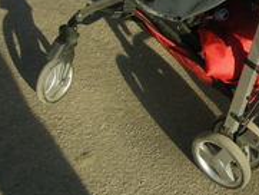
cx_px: 311
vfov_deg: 16.8
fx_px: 651
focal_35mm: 87
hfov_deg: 21.0
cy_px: 23
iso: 50
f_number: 2.8
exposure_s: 1/304
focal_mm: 5.7
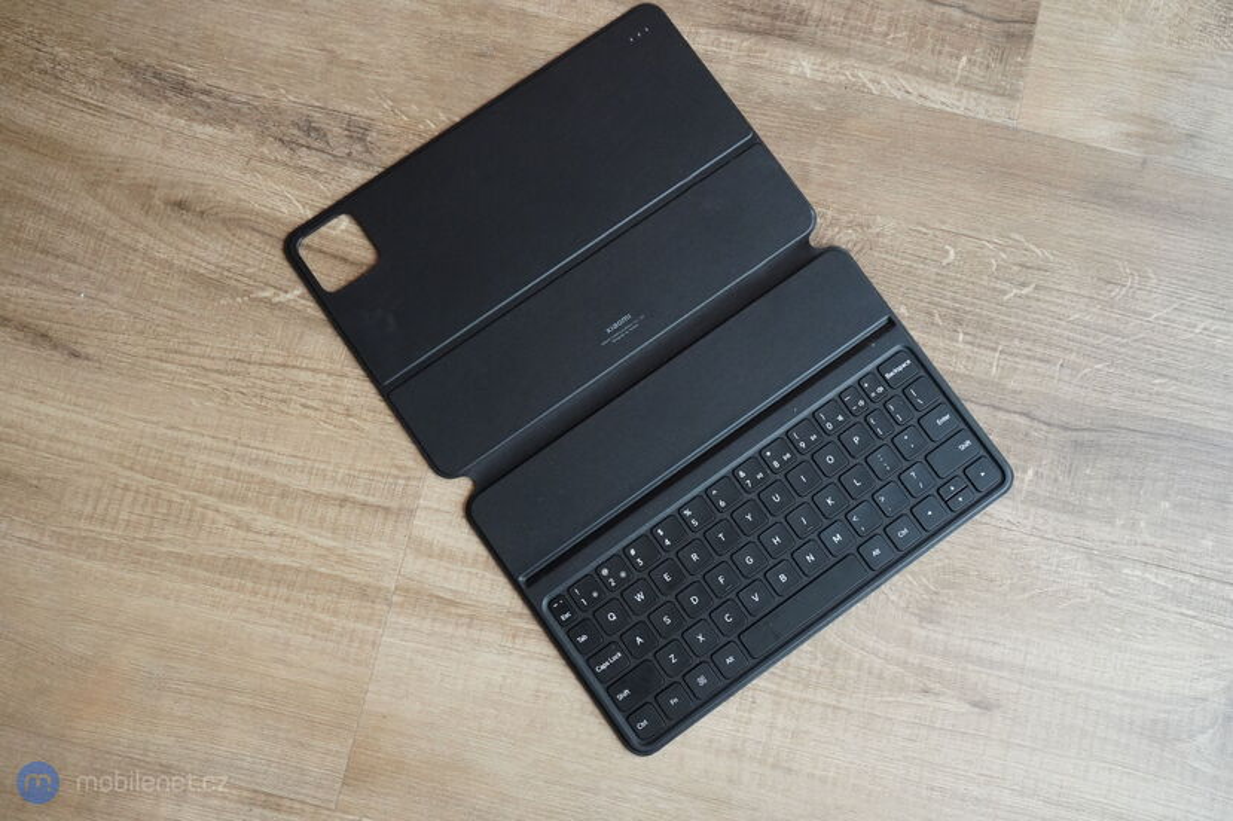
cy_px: 410
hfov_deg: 54.5
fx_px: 1198
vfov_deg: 37.8
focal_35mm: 35
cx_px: 616
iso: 8000
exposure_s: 1/160
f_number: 8
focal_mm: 35
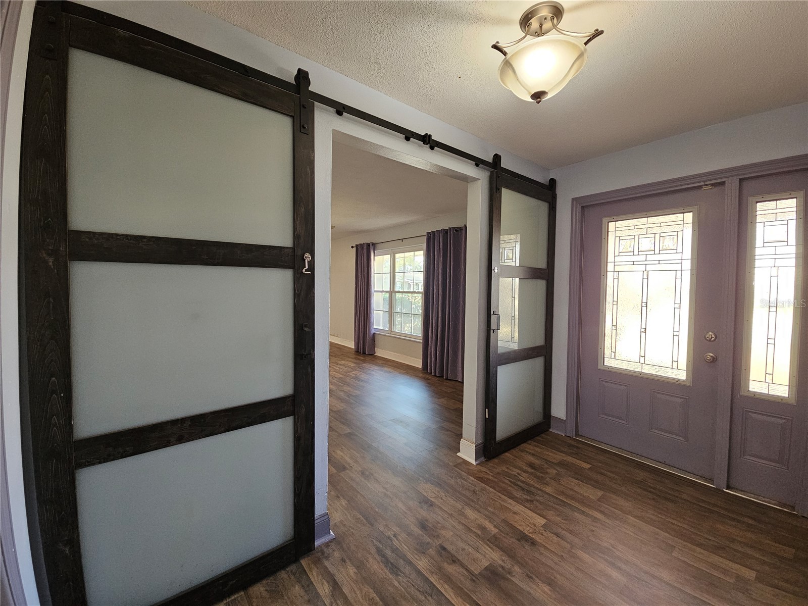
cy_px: 303
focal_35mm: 13
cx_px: 404
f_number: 2.2
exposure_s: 1/60
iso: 320
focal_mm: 2.2
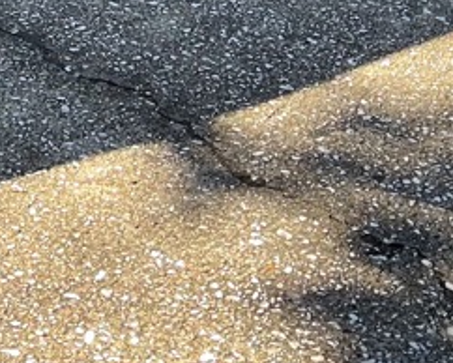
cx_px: -131
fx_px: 1798
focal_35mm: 134
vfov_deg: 10.7
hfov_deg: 13.8
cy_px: -312
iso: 32
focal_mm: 5.1
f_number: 1.6
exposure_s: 1/222
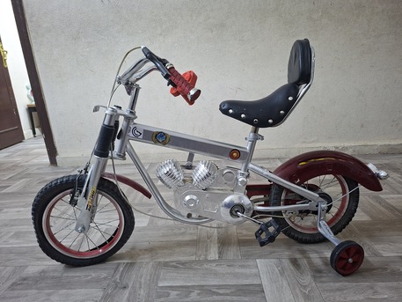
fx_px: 267
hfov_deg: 73.9
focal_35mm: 23
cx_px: 201
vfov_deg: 58.9
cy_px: 151
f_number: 1.8
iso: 320
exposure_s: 1/33
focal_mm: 5.54
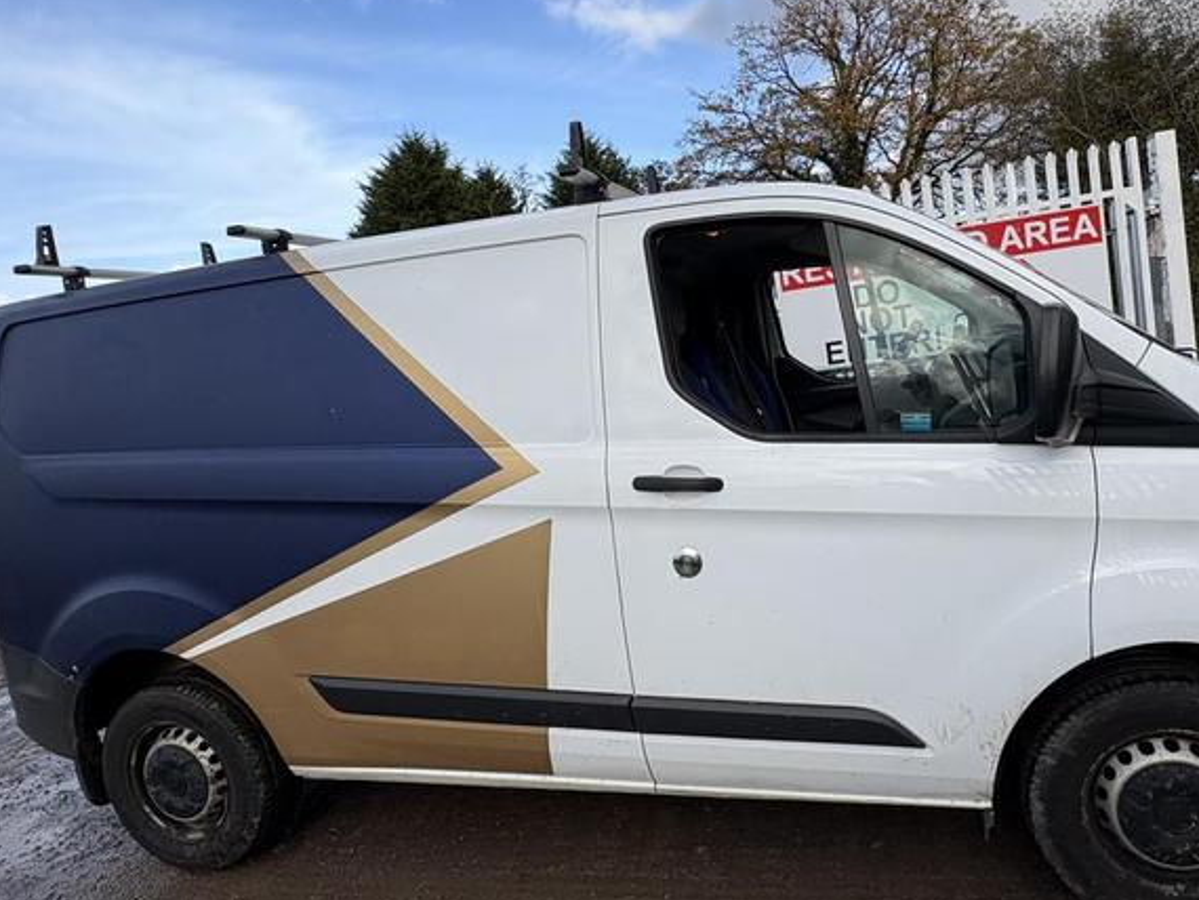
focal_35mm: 22
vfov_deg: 61.0
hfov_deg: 75.3
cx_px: 732
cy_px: 408
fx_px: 762
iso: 50
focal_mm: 2.22
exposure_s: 1/1048
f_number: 2.2
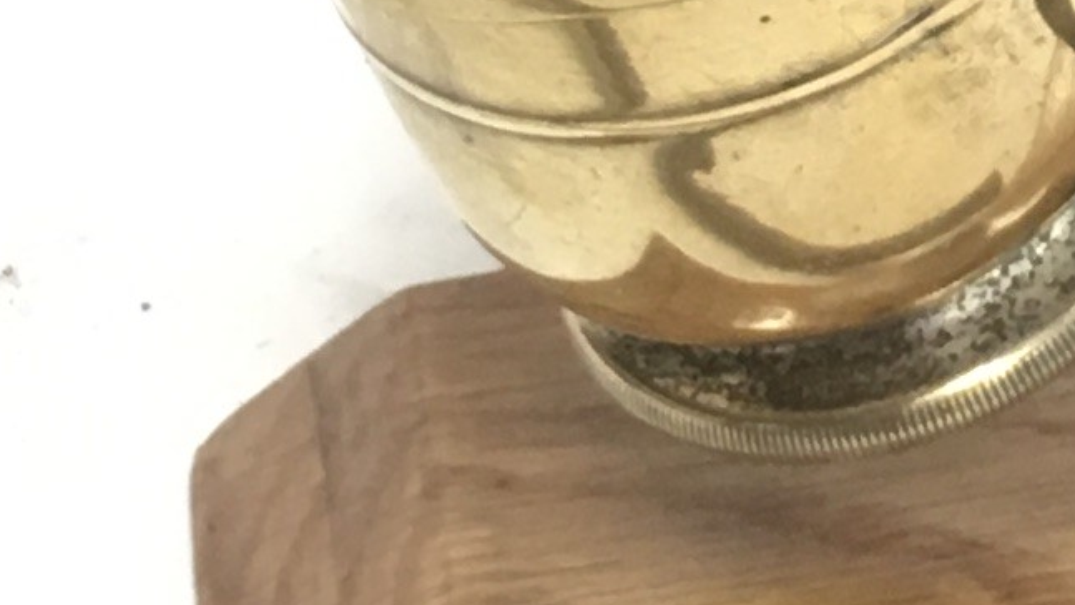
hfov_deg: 10.7
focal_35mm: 197
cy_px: -768
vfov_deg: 5.9
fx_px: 5616
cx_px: 1391
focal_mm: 4.15
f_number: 2.2
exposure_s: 1/33
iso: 125
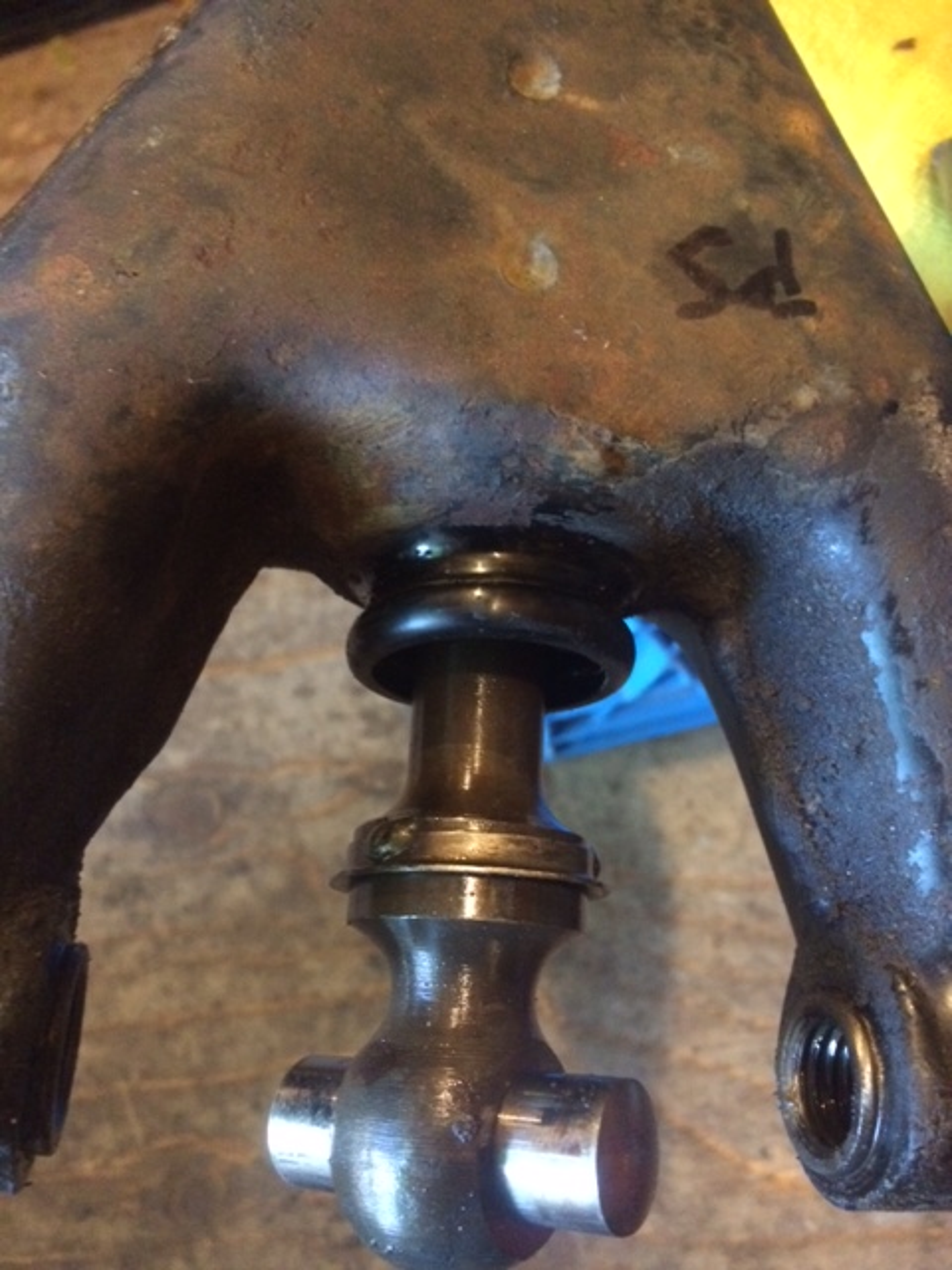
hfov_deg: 48.2
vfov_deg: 61.7
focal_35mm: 29
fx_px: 1063
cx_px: 476
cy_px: 635
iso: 500
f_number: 2.2
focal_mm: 4.15
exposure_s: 1/15
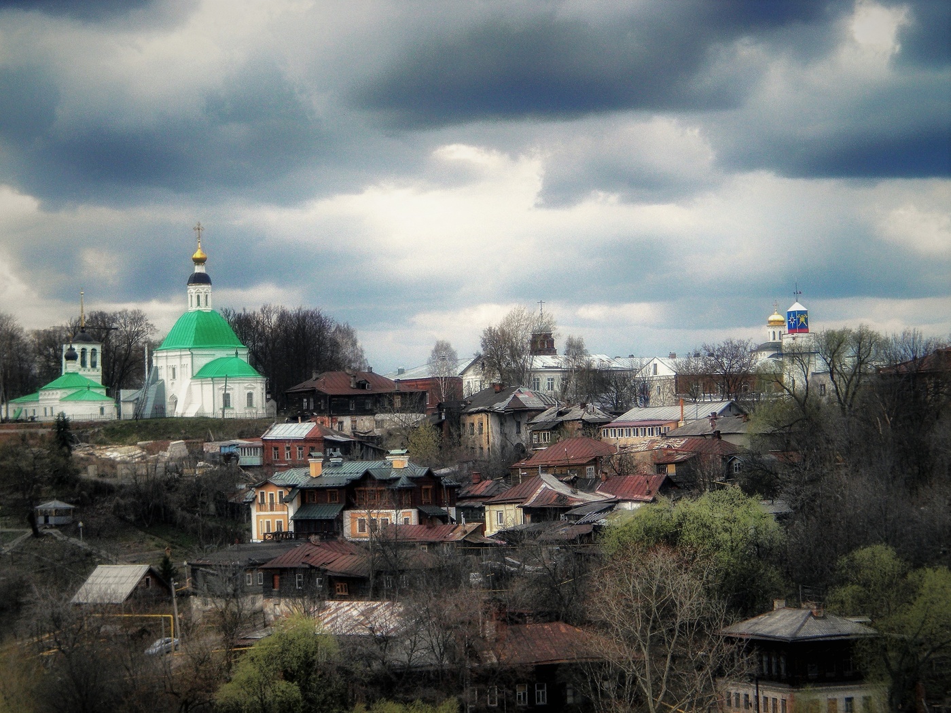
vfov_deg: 14.1
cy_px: 356
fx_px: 2885
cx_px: 476
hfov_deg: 18.7
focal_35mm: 105
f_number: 5.9
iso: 181
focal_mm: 18.9
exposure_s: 1/452
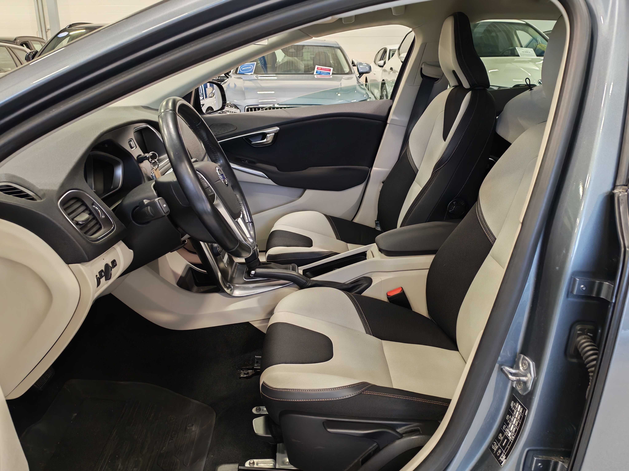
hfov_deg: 56.8
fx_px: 581
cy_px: 236
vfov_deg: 44.2
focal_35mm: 32
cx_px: 314
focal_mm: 6.12
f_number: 1.9
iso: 1000
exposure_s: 1/100
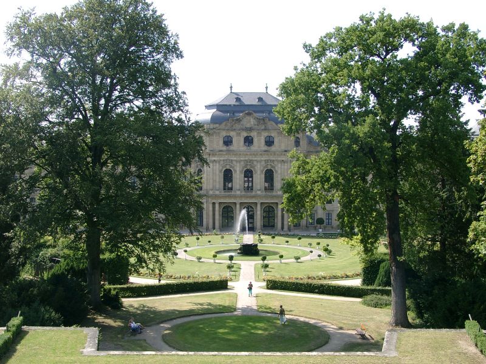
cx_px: 243
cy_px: 182
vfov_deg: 34.3
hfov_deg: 44.8
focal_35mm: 42
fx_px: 590
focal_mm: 8.82
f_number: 4
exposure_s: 1/288
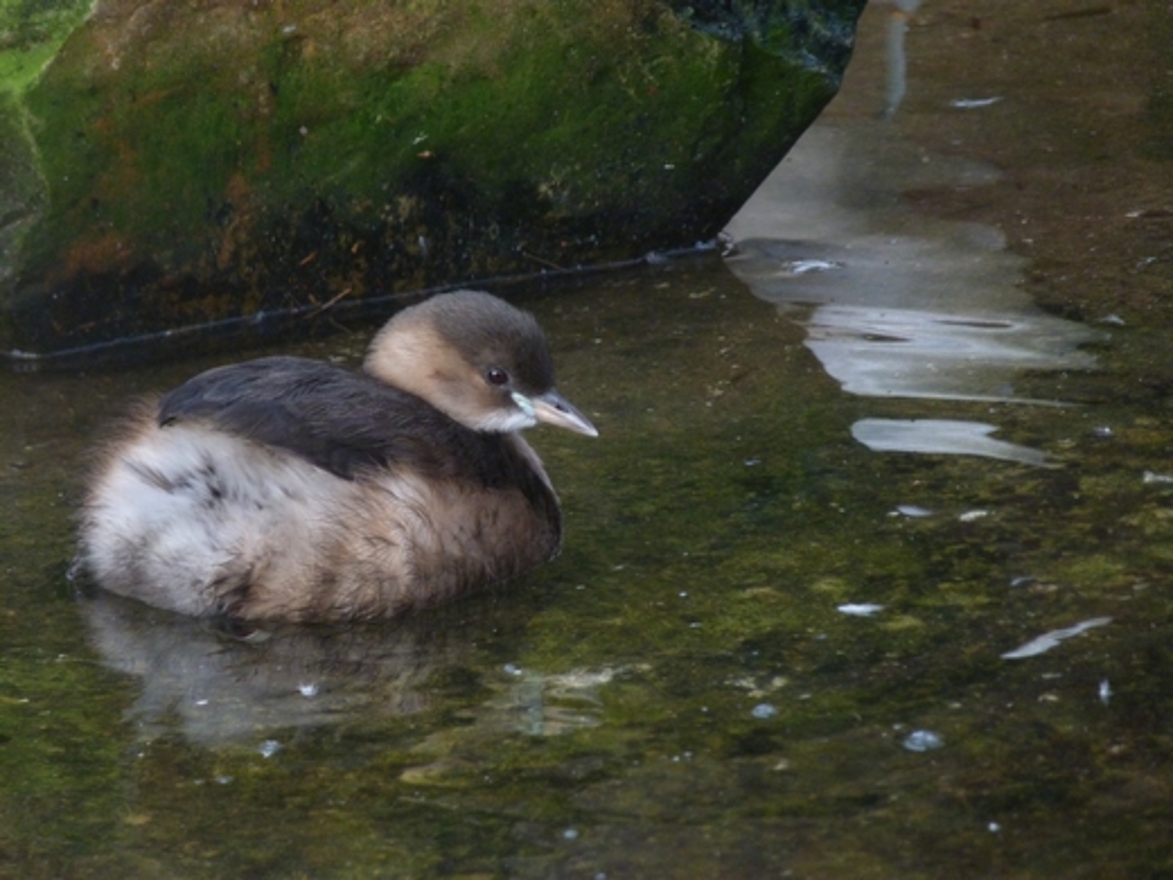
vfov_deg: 2.6
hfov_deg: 3.5
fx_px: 19281
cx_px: 586
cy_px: 440
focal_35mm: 569
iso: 400
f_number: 5
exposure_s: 1/125
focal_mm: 102.5
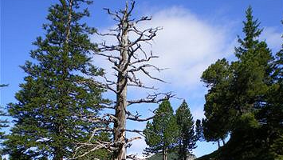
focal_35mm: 56
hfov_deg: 37.2
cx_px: 143
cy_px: 180
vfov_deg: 20.4
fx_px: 420
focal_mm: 6.3
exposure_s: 1/250
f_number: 4.6
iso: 64
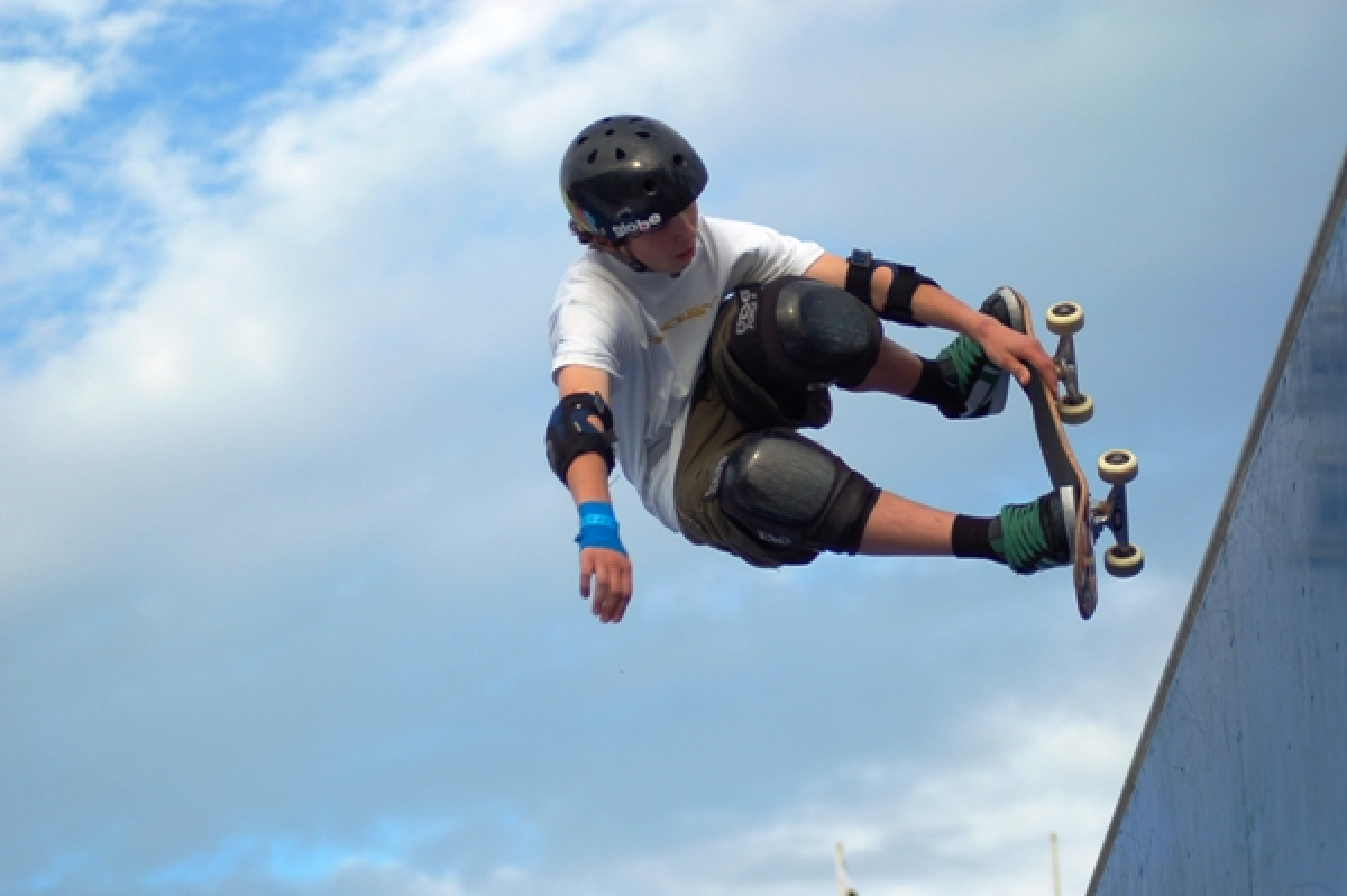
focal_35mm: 105
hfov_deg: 19.5
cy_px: 448
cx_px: 674
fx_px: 3925
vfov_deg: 13.0
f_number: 4
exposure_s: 1/1000
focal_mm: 70
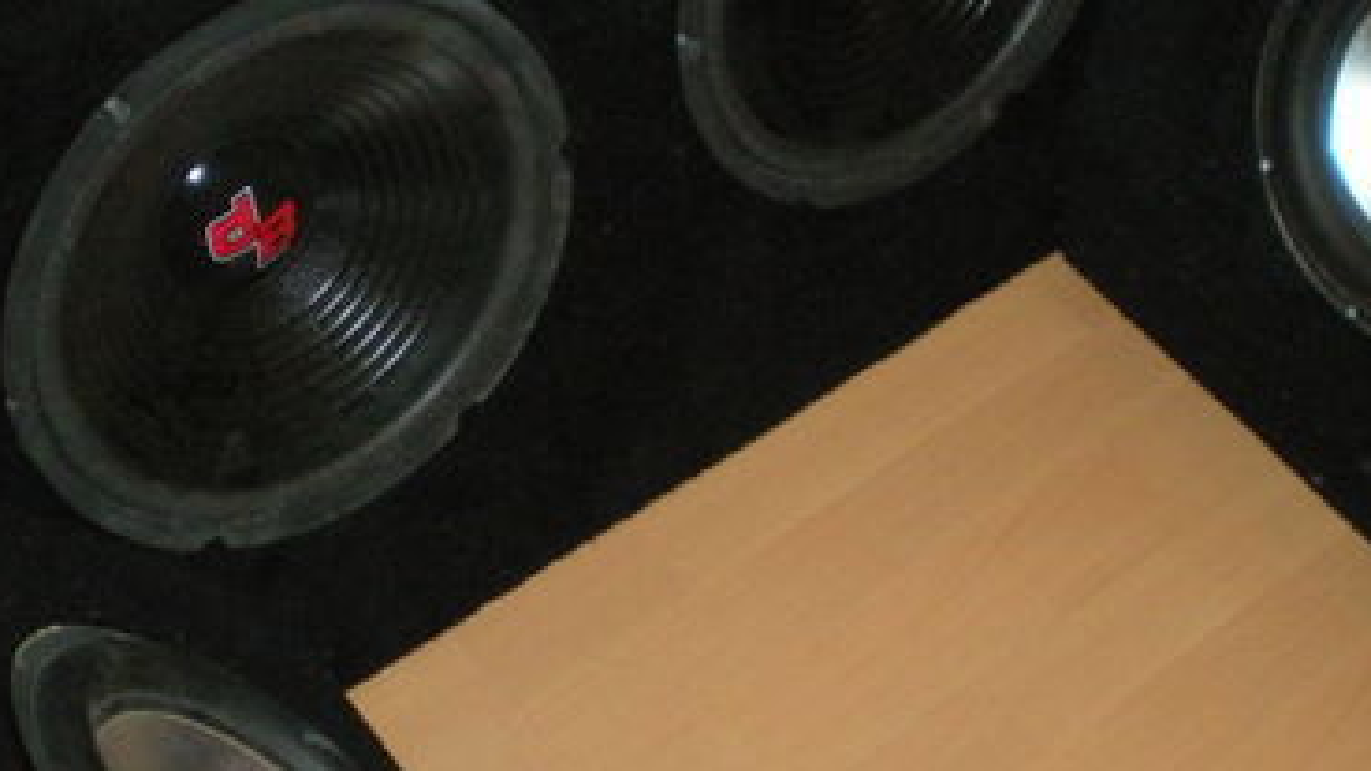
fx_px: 2617
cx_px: 726
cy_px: 447
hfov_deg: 29.3
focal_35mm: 72
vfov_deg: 16.8
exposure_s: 1/60
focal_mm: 6.3
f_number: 3.1
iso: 400
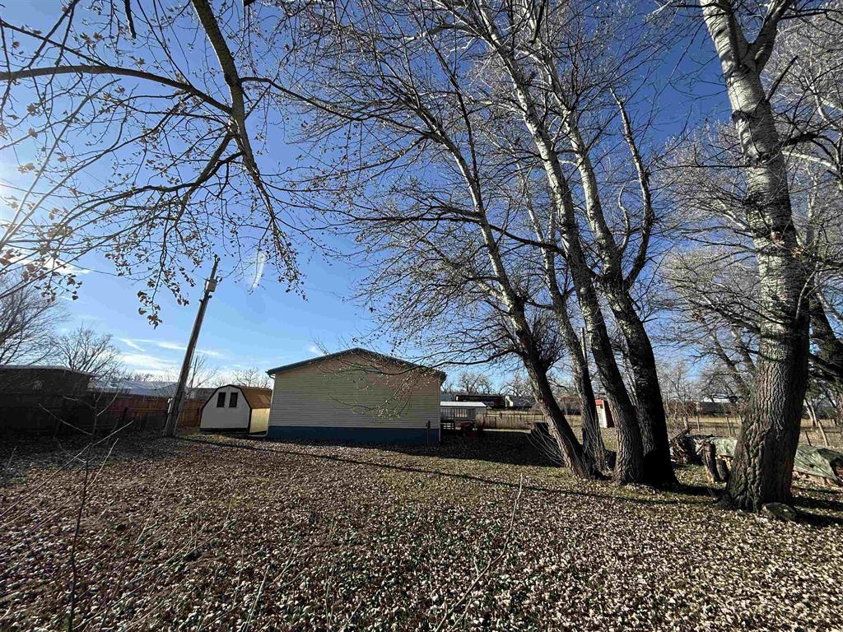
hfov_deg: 102.1
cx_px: 422
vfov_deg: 85.7
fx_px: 341
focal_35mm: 14
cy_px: 316
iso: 50
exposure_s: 1/1431
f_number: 2.2
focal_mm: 2.22
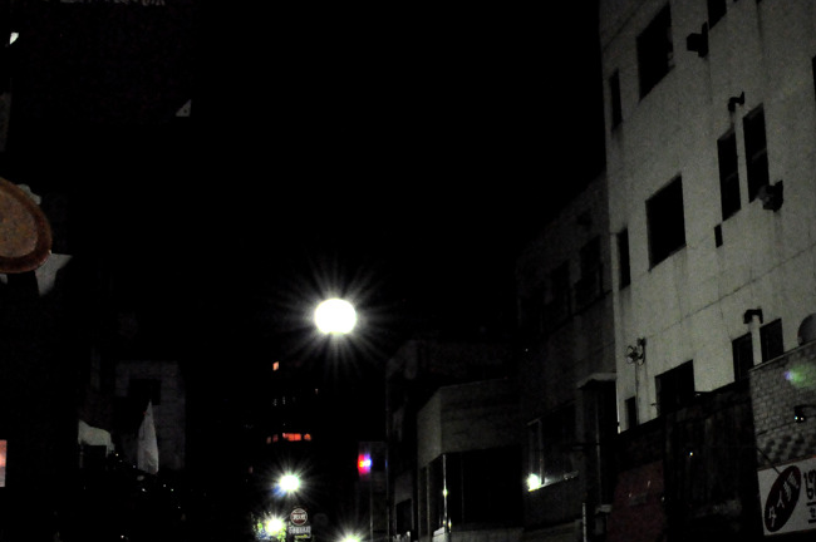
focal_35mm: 52
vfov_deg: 25.8
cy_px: 354
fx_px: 1177
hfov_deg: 37.9
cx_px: 532
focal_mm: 22
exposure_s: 1/8
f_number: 14
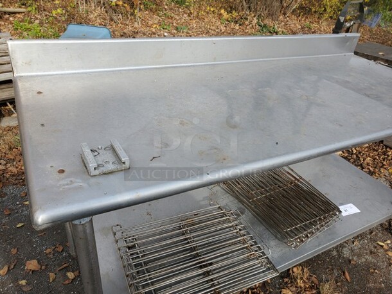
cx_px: 196
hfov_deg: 67.3
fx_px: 295
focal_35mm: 26
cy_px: 147
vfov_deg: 53.1
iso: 50
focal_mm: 4.3
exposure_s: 1/531
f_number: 2.4
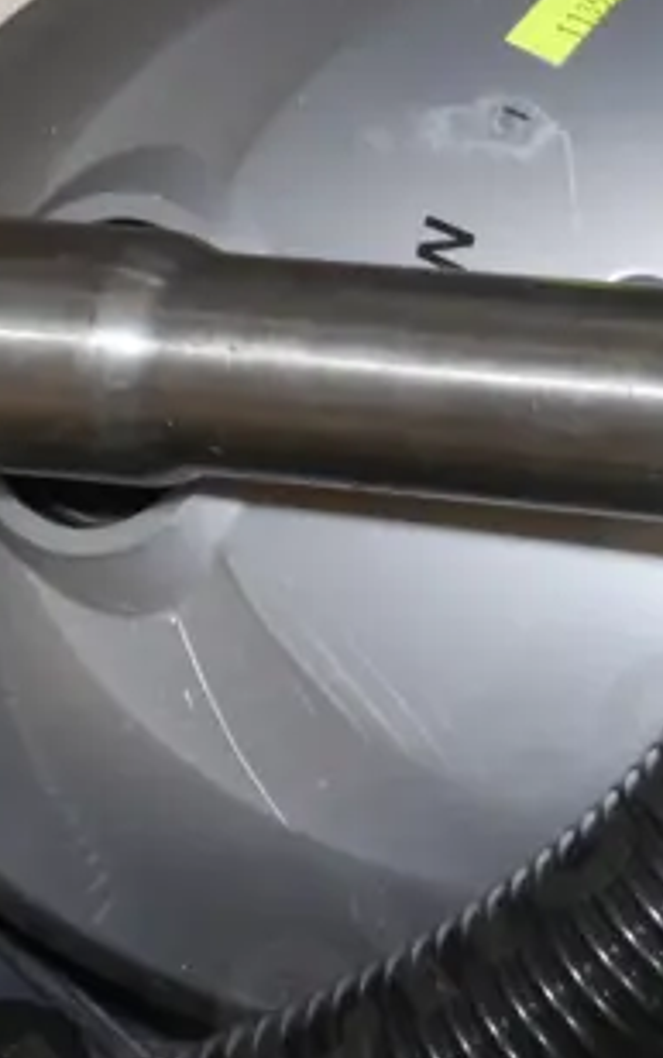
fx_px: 5483
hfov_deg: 6.9
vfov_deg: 11.0
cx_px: 842
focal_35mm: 190
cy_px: 605
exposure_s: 1/60
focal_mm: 27
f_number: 5.3
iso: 640
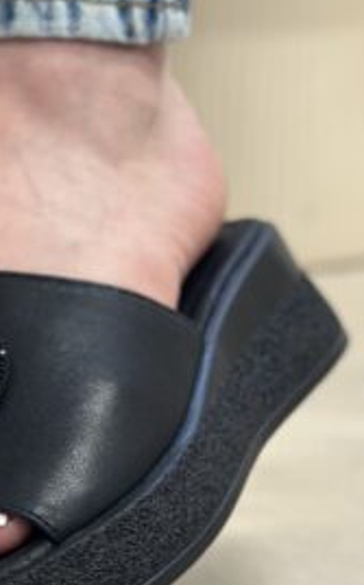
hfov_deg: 8.4
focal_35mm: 152
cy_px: 247
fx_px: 2418
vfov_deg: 13.8
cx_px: -205
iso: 125
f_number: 1.78
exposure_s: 1/50
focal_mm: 6.86
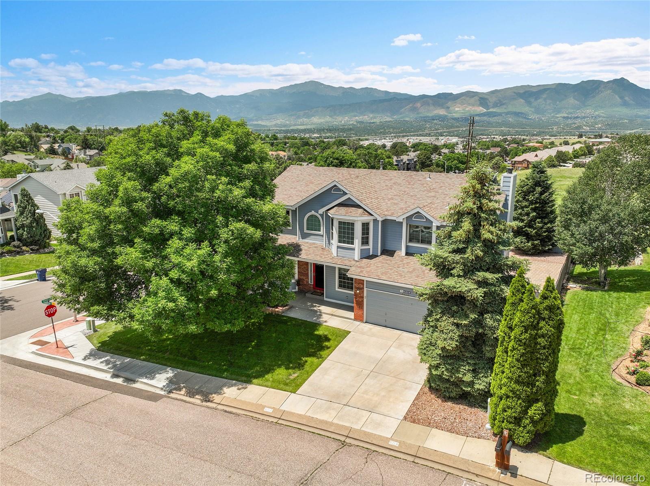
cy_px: 243
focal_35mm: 24
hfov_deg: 71.6
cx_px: 325
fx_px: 450
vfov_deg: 56.8
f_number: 2.8
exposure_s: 1/120
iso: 100
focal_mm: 12.29
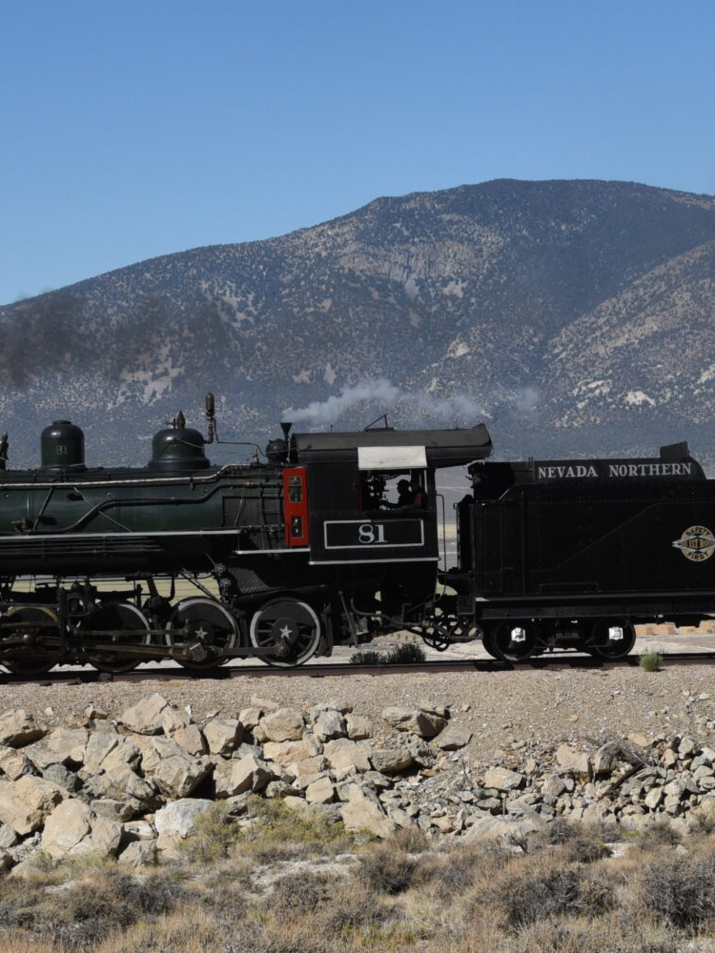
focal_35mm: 128
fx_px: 3525
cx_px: 455
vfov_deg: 15.4
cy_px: 456
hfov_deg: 11.6
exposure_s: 1/800
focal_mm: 52
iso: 500
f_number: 13
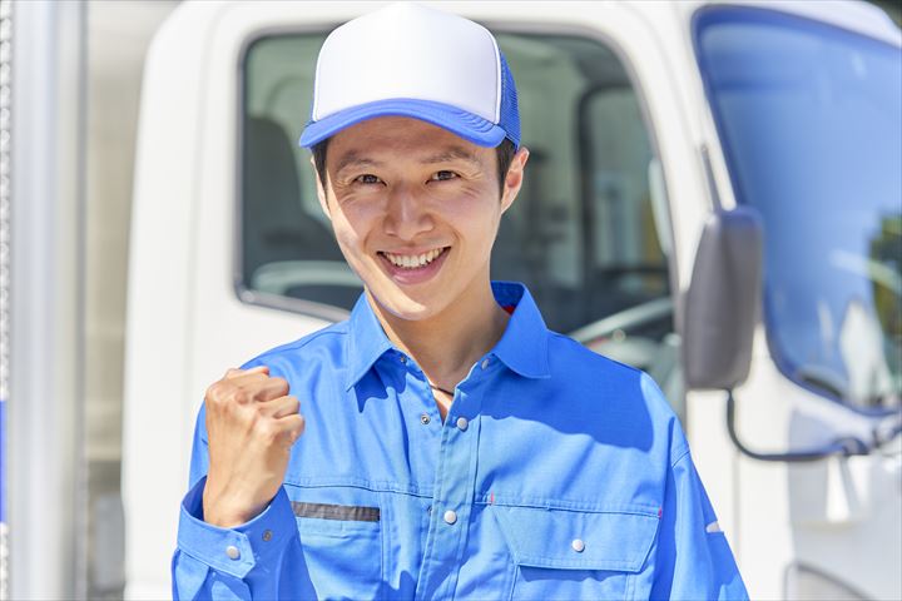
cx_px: 451
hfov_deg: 23.9
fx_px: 2130
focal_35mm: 85
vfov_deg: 16.1
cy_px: 300
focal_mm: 85
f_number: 4.5
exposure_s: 1/1000
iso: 200
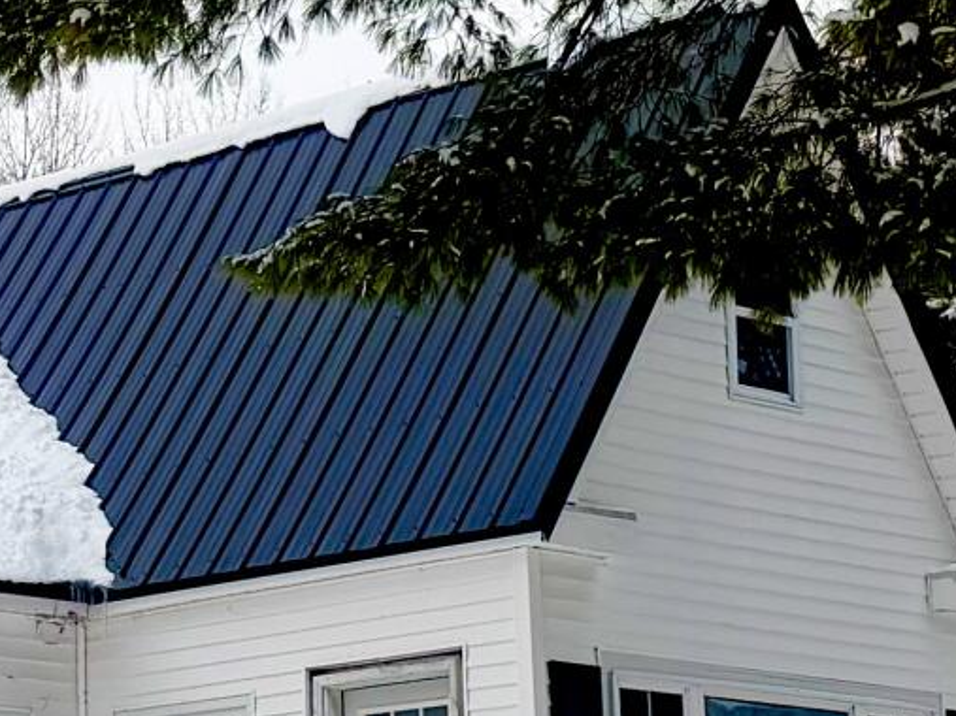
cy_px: 386
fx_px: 3921
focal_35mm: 142
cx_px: 204
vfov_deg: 10.4
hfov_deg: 13.8
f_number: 1.78
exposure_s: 1/4167
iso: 80
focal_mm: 6.76
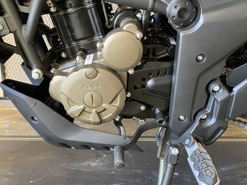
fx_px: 228
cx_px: 122
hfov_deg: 56.8
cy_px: 96
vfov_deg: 44.2
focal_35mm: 32
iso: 500
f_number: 1.8
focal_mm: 4.25
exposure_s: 1/40
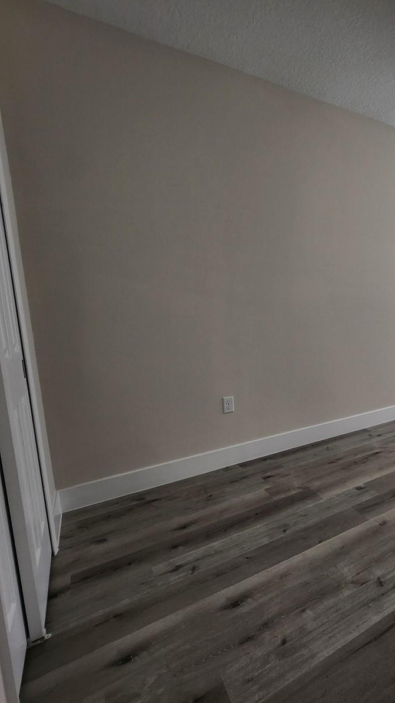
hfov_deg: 50.0
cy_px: 352
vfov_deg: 89.6
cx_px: 374
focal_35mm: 19
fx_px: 354
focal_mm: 1.74
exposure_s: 1/60
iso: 40
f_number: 2.2
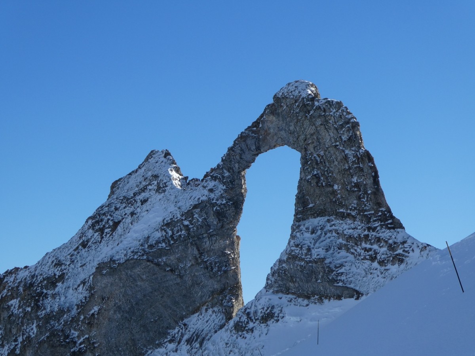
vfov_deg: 16.4
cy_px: 178
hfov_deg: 21.8
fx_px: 1235
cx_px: 238
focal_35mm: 90
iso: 80
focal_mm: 16.1
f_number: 4.9
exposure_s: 1/640
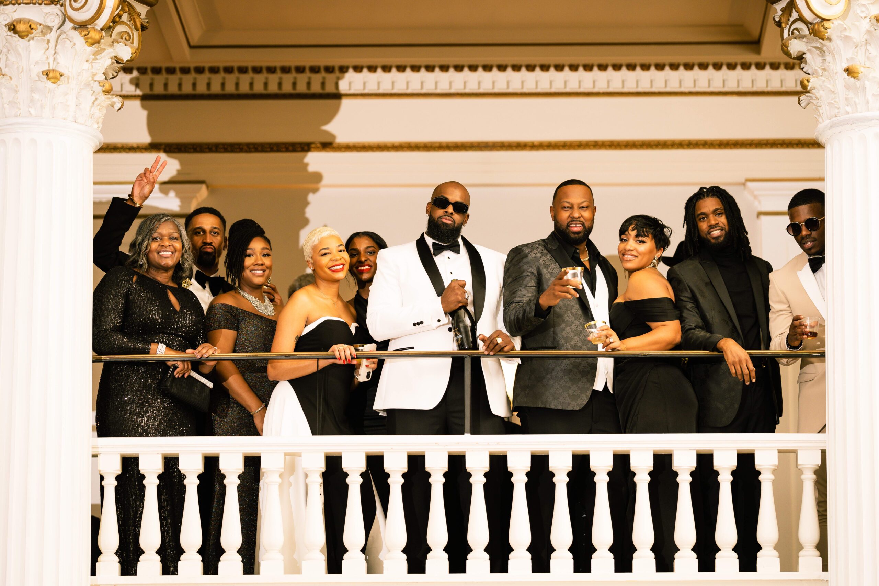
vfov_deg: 10.2
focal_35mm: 135
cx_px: 440
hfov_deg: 15.2
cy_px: 293
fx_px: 3296
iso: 320
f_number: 1.8
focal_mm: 135
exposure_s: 1/125
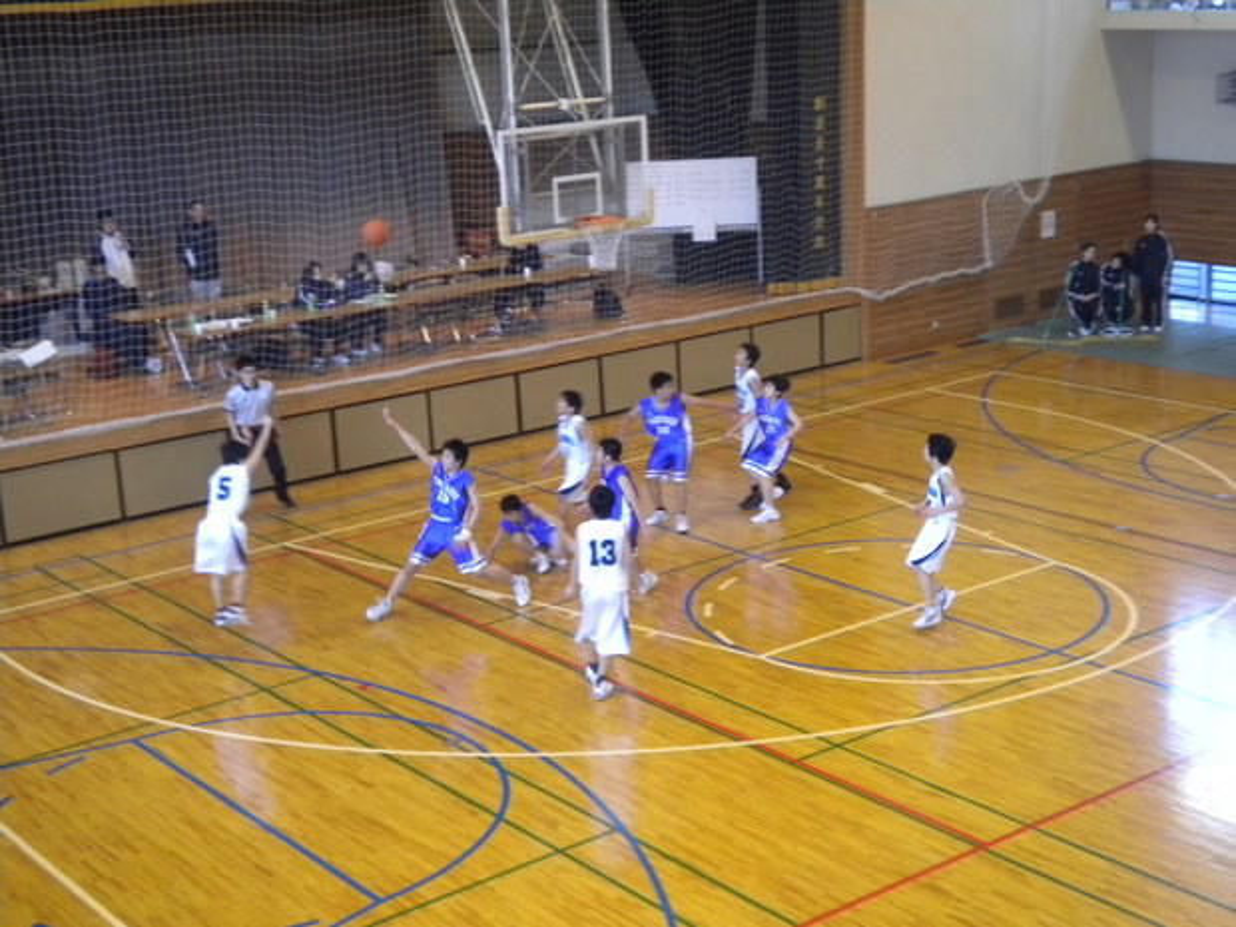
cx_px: 618
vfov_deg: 28.0
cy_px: 464
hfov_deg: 36.8
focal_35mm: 52
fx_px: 1857
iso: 417
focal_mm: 9.3
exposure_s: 1/66.1
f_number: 3.9
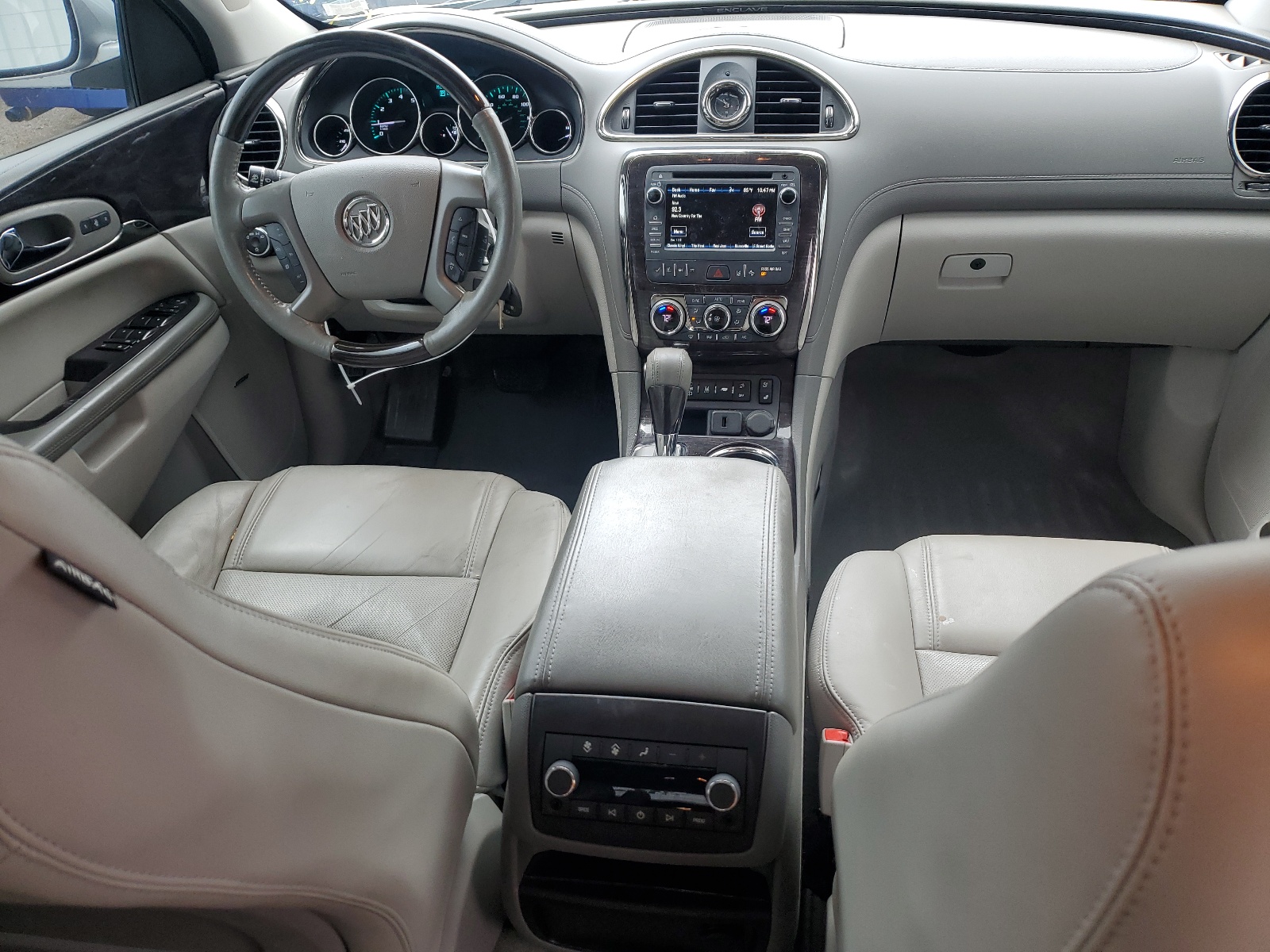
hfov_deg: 67.3
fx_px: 954
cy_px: 476
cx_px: 635
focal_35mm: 26
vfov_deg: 53.1
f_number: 1.5
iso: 54
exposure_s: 1/120
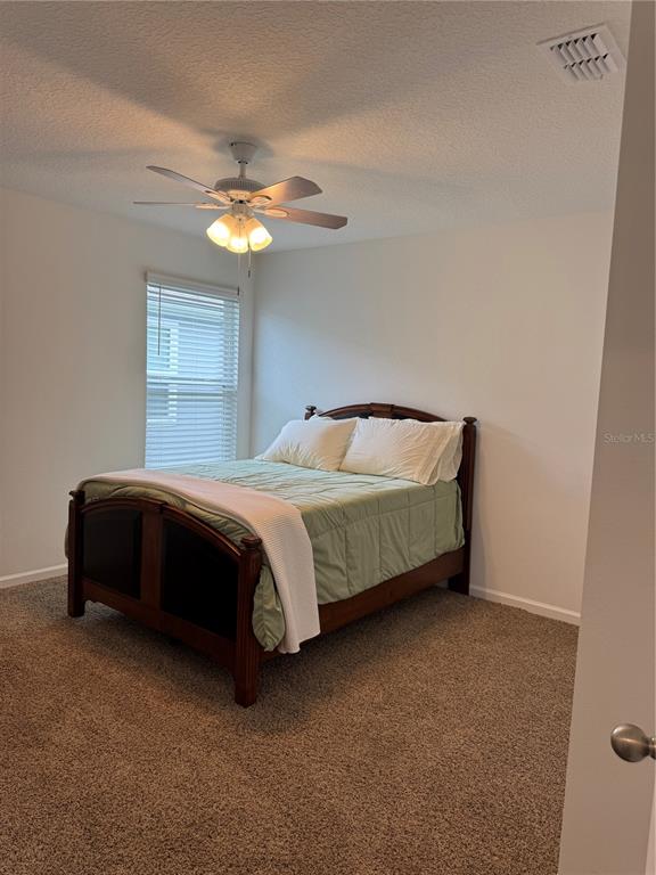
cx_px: 328
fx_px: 606
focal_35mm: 24
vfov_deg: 71.6
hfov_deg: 56.8
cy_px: 438
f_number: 1.78
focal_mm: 6.76
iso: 80
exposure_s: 1/120
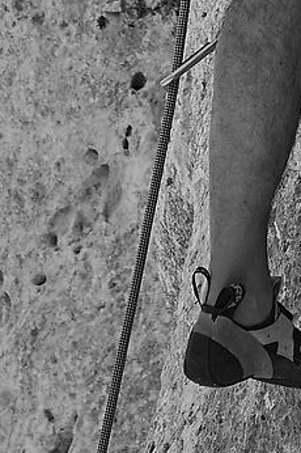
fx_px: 6974
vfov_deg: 3.6
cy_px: -990
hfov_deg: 2.5
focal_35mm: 555
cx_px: 470
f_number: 5.6
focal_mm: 80
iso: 100
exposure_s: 1/350
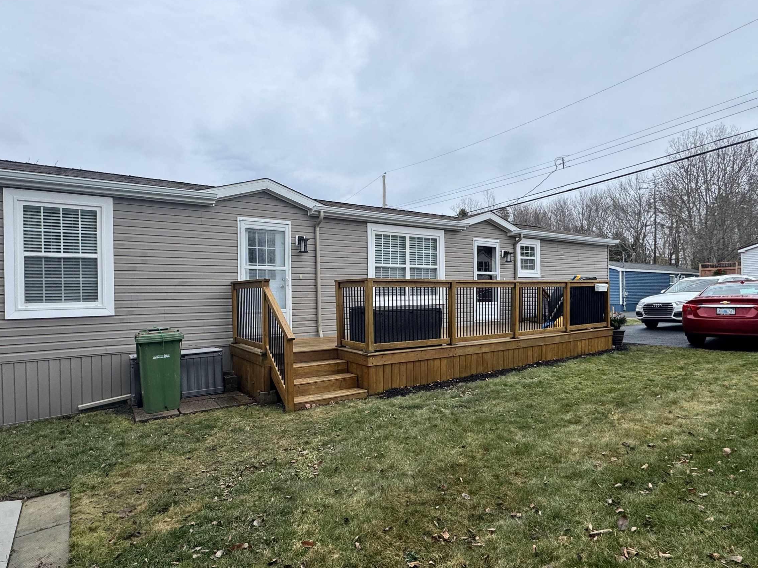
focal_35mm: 19
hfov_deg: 84.5
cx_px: 345
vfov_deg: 68.7
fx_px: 416
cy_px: 295
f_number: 2.2
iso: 40
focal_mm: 2.22
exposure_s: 1/418
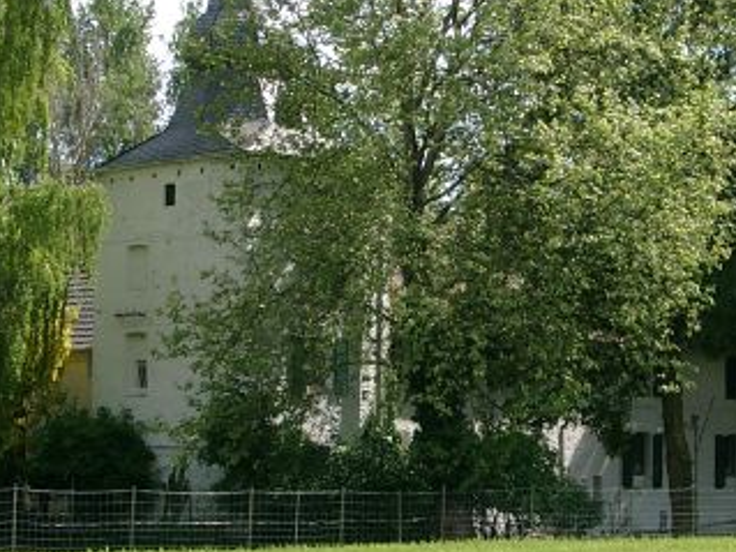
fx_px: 2402
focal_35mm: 113
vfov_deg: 13.1
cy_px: 187
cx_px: 455
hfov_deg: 17.4
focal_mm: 9.29
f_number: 4
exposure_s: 1/391
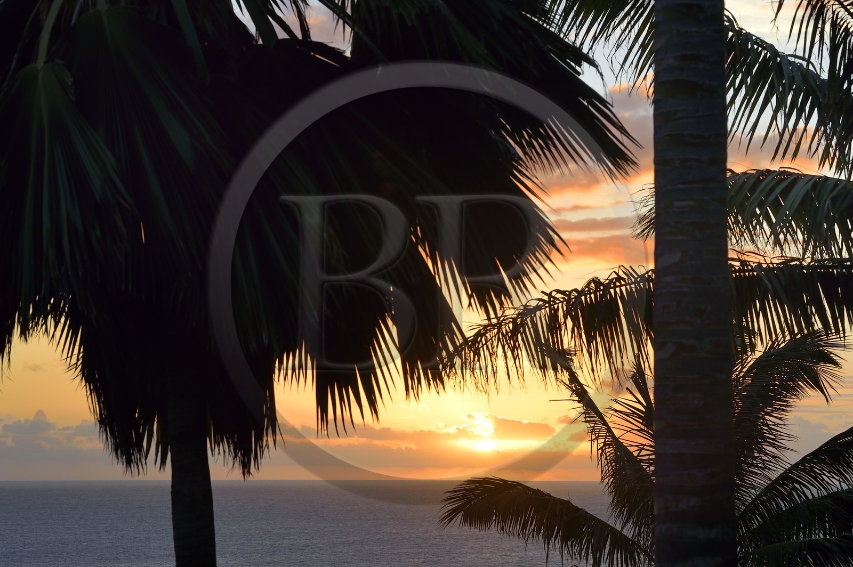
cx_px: 426
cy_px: 284
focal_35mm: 90
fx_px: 2131
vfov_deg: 15.2
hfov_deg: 22.6
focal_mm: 90
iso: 400
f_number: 13
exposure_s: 1/125
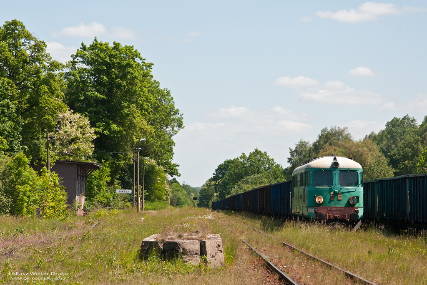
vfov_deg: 11.4
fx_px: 1423
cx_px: 214
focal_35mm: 120
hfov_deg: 17.1
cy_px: 142
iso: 200
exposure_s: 1/400
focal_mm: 80
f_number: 9
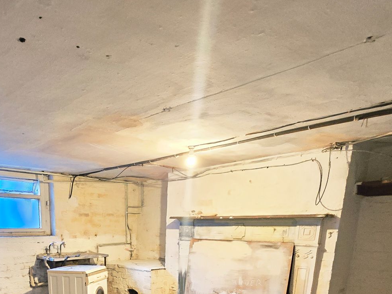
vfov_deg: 43.0
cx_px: 112
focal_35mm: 27
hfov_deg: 62.6
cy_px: 304
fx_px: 306
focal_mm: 2.2
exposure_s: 1/25
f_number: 2.2
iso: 1250
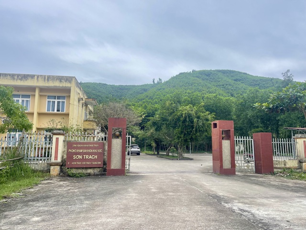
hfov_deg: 69.4
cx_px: 153
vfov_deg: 54.9
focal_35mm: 25
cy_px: 115
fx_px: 221
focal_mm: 5.1
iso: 32
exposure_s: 1/901
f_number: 1.6
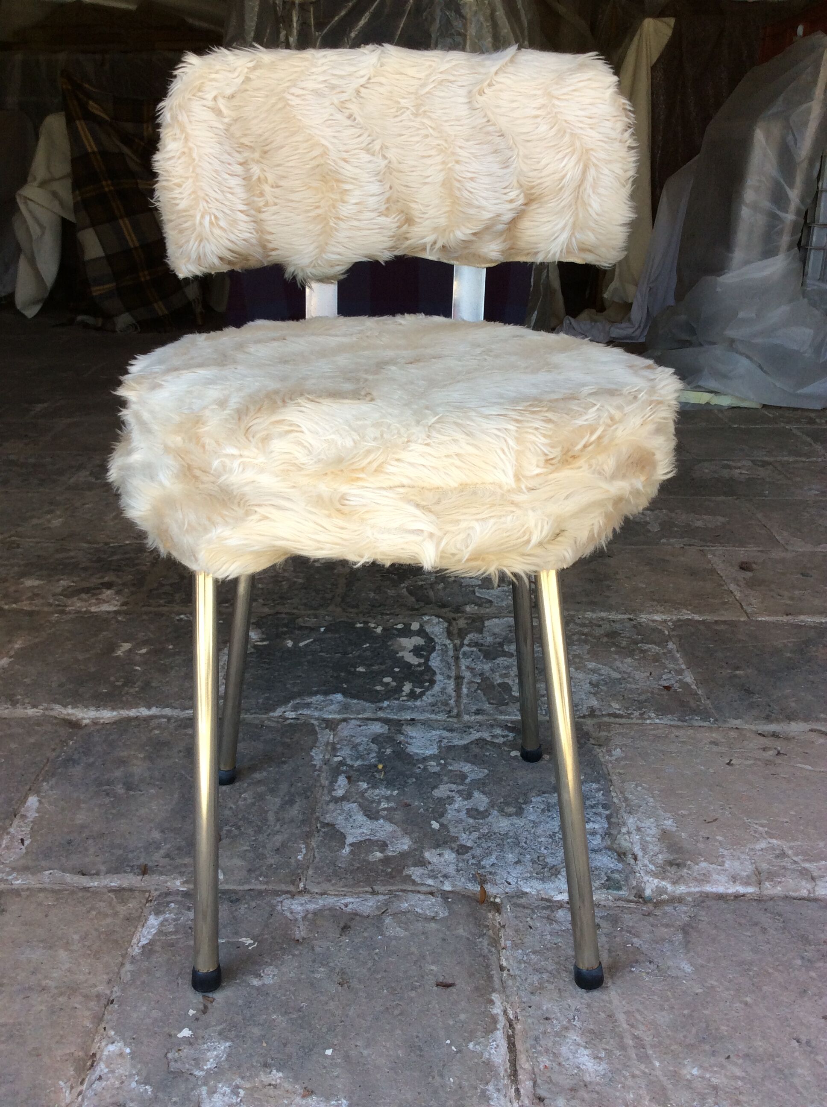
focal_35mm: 32
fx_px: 1022
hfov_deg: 44.1
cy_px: 554
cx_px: 414
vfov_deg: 56.9
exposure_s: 1/108
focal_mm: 3.3
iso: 32
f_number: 2.4
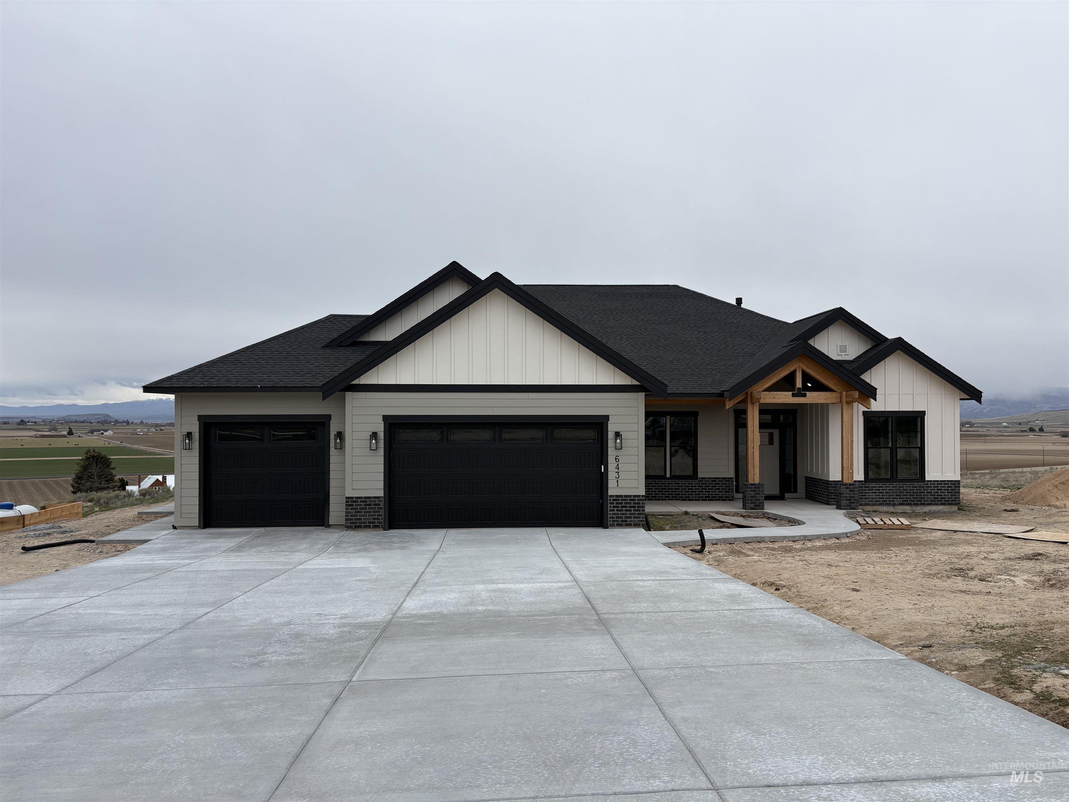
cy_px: 401
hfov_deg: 67.3
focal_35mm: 26
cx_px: 534
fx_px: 803
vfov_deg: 53.1
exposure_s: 1/4065
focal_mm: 5.96
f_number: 1.6
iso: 50
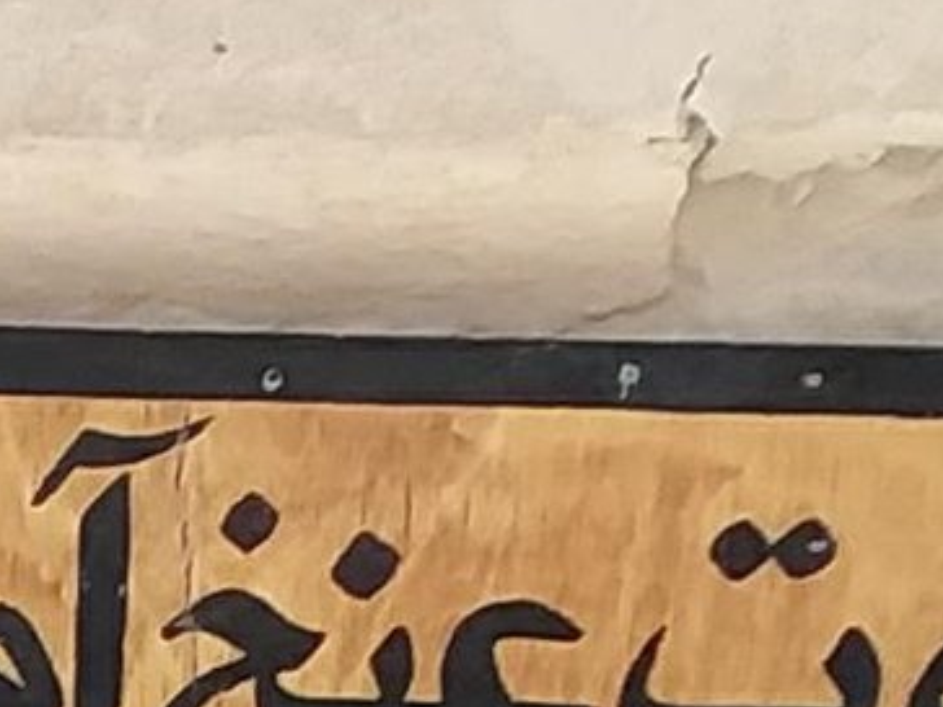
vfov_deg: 7.0
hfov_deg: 9.8
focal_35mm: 199
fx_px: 5421
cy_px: 1793
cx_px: -171
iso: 40
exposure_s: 1/1099
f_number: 1.9
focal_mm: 2.47
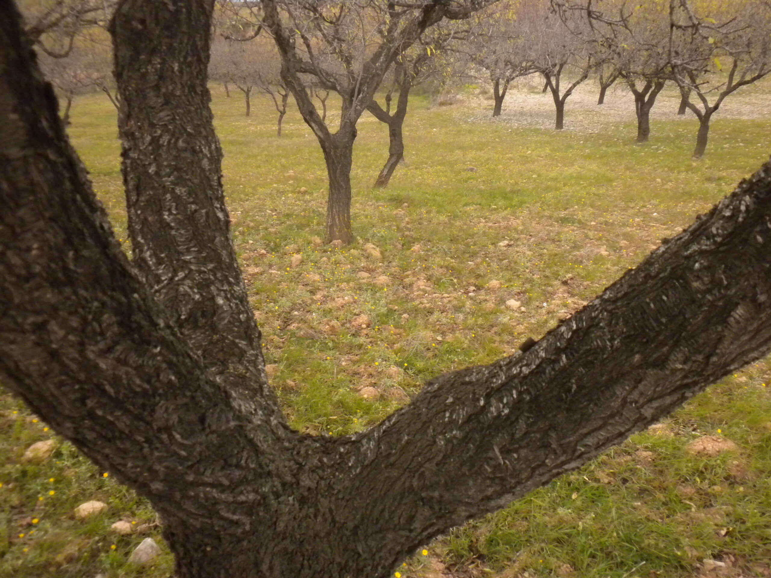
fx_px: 824
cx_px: 386
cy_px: 289
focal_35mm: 37
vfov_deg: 38.7
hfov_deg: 50.1
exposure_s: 1/573
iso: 400
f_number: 3.5
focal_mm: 6.6
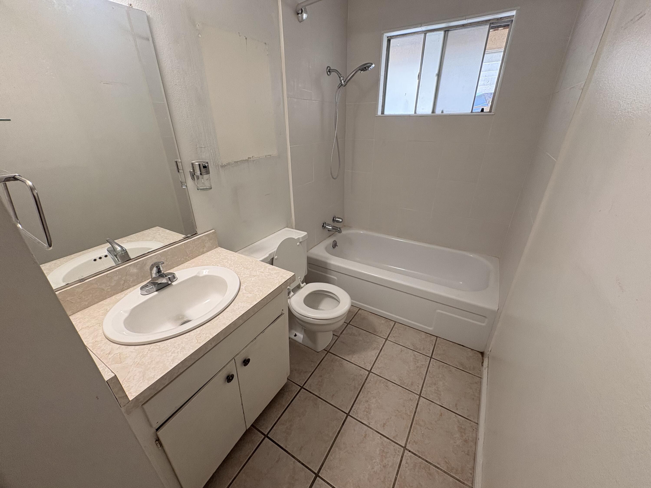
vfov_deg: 85.7
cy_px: 244
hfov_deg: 102.1
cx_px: 326
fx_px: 263
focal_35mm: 14
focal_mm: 2.22
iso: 125
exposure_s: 1/60
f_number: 2.2
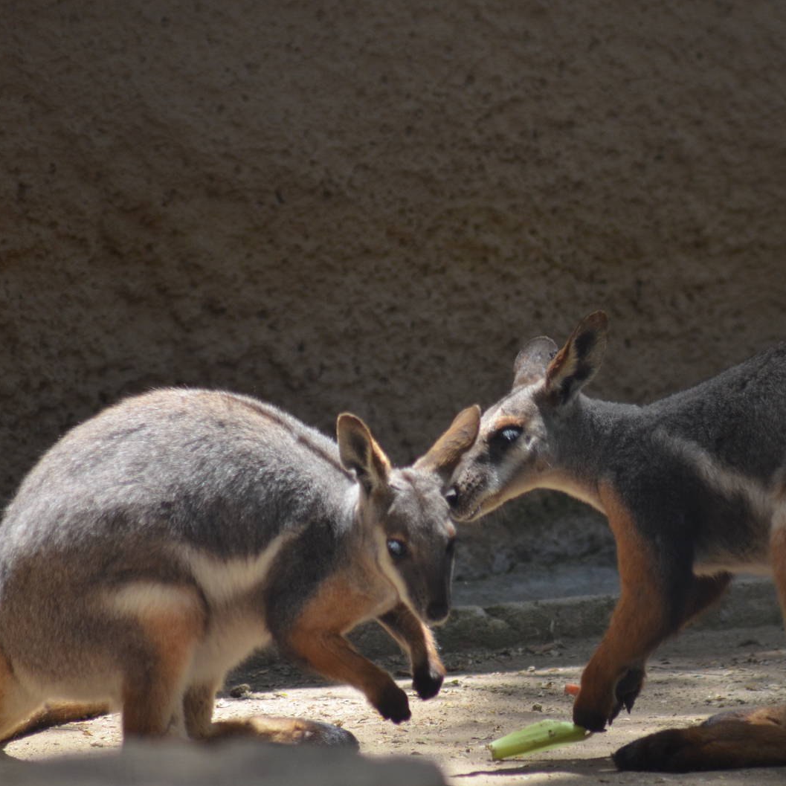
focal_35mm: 578
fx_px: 14848
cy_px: 393
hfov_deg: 3.0
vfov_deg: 3.0
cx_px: 578
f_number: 5.6
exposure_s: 1/800
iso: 800
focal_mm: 300
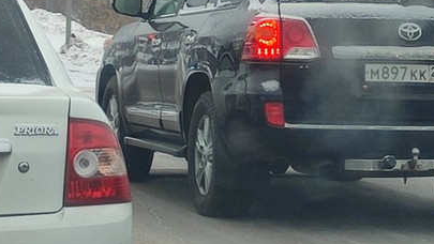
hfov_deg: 31.4
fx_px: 760
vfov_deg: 17.5
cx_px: 317
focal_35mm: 66
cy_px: -42
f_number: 1.88
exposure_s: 1/148
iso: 50
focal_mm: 5.59
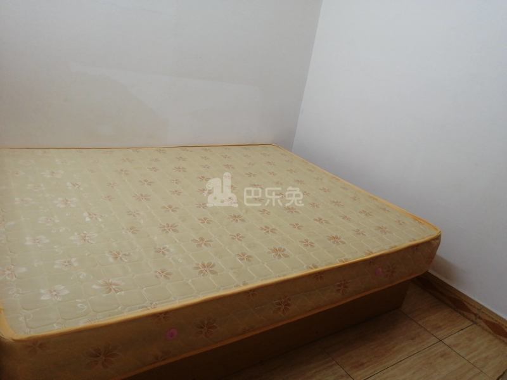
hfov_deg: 67.3
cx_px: 254
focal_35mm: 26
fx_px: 381
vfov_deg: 53.1
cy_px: 190
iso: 160
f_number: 1.8
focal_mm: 3.62
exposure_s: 1/50
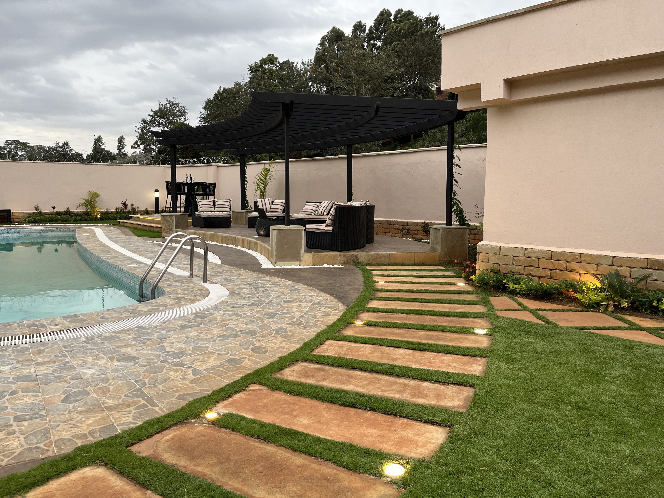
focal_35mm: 26
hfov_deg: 67.3
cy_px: 249
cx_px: 332
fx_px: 499
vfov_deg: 53.1
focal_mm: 5.1
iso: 80
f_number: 1.6
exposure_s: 1/100
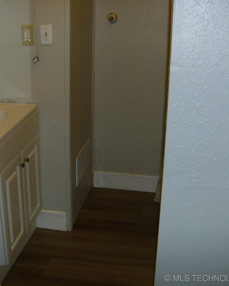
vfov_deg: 39.5
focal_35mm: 47
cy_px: 143
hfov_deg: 32.0
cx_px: 96
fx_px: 398
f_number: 2.8
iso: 200
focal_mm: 6
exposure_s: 1/60
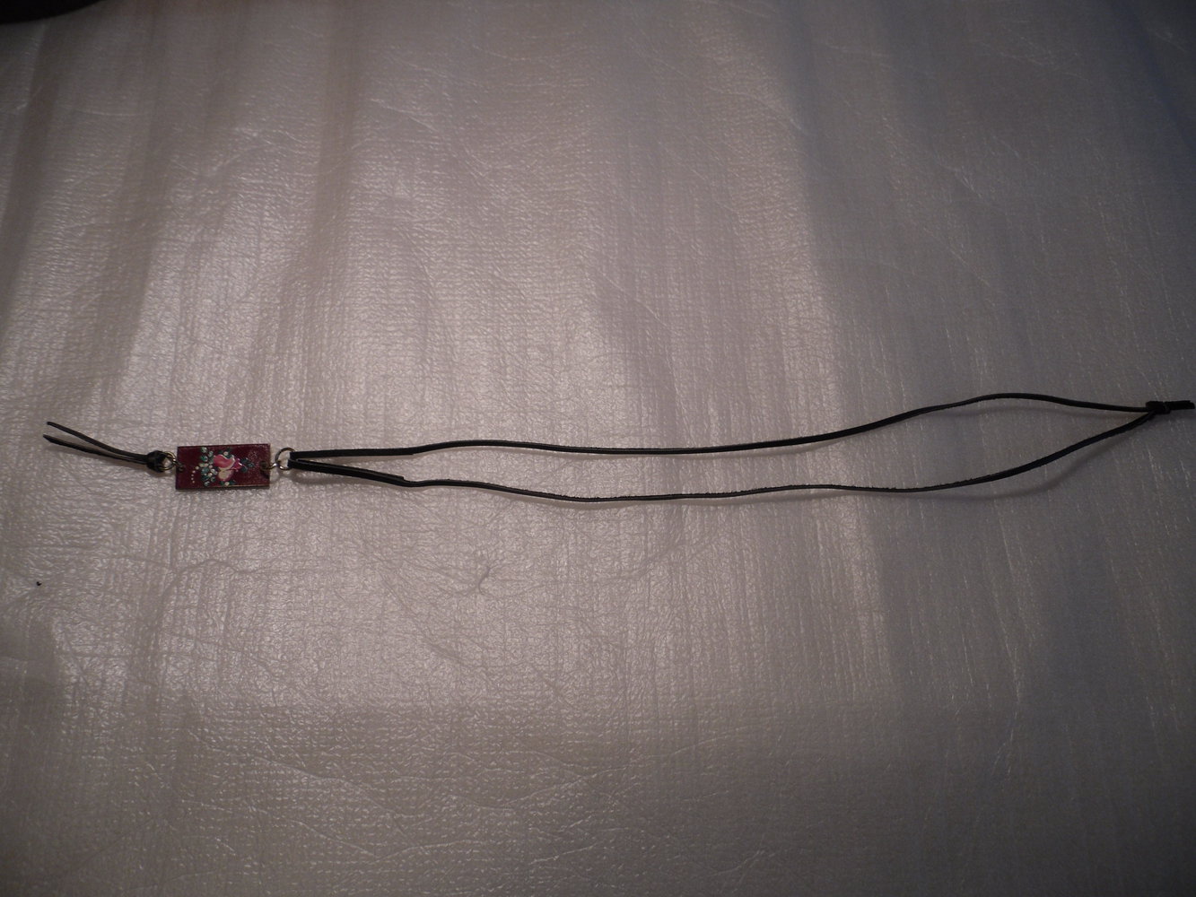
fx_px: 1555
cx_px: 598
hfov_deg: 42.1
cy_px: 448
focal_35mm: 45
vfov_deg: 32.2
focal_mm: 6.3
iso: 100
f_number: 3.5
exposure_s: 1/82
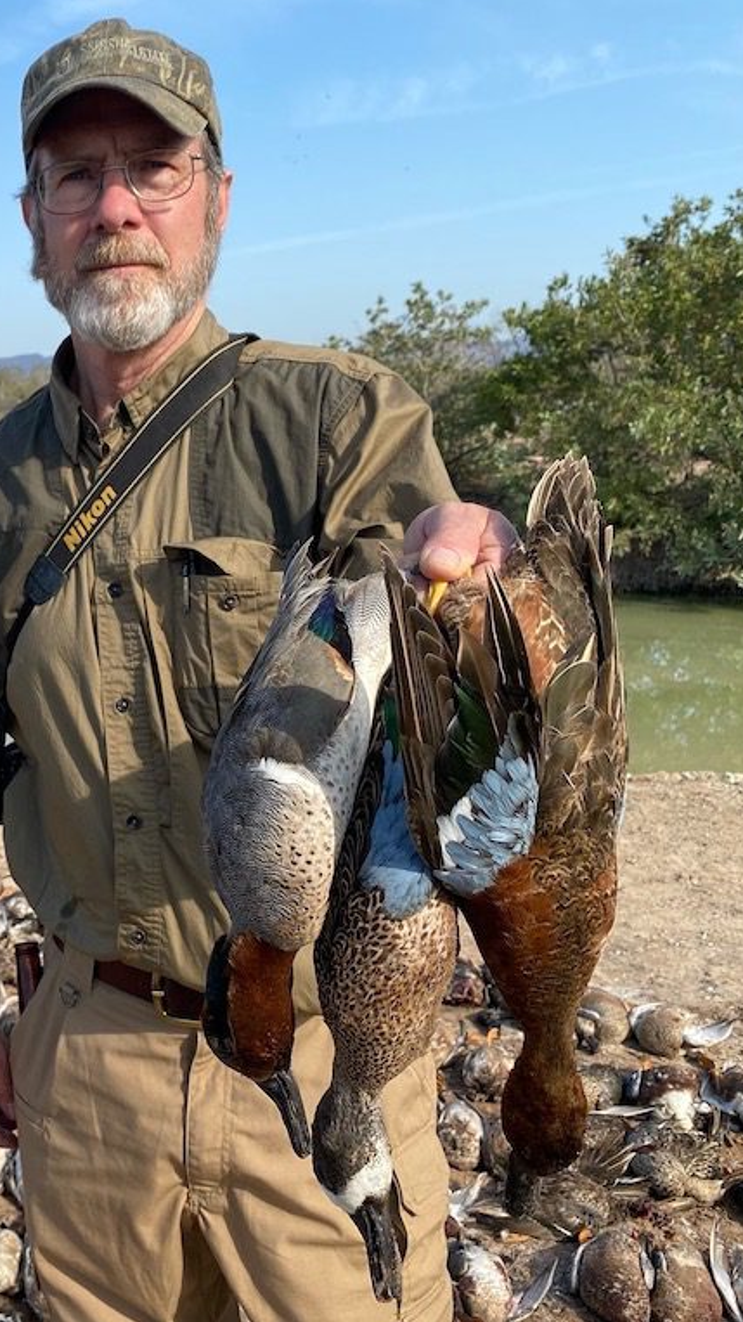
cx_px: -12
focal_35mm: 38
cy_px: 660
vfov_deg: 52.8
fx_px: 1331
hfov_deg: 29.0
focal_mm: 4.25
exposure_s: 1/1157
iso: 32
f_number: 1.8
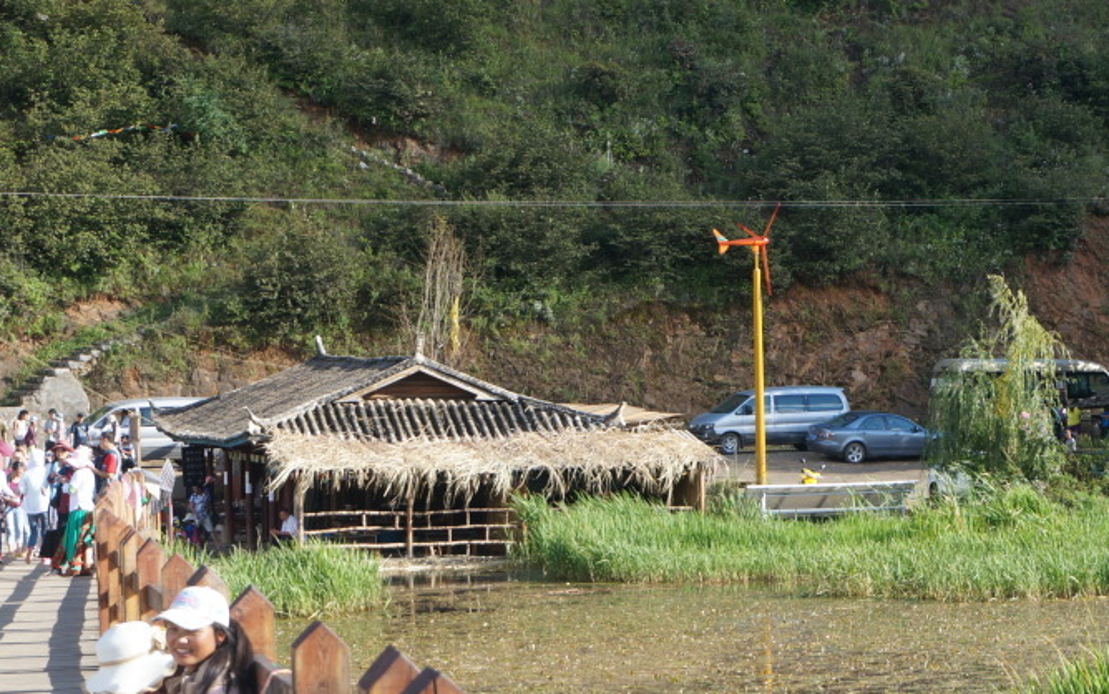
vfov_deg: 11.2
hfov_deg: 17.8
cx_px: 676
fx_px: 3537
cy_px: 345
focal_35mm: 117
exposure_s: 1/125
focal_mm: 50
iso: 100
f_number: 7.1
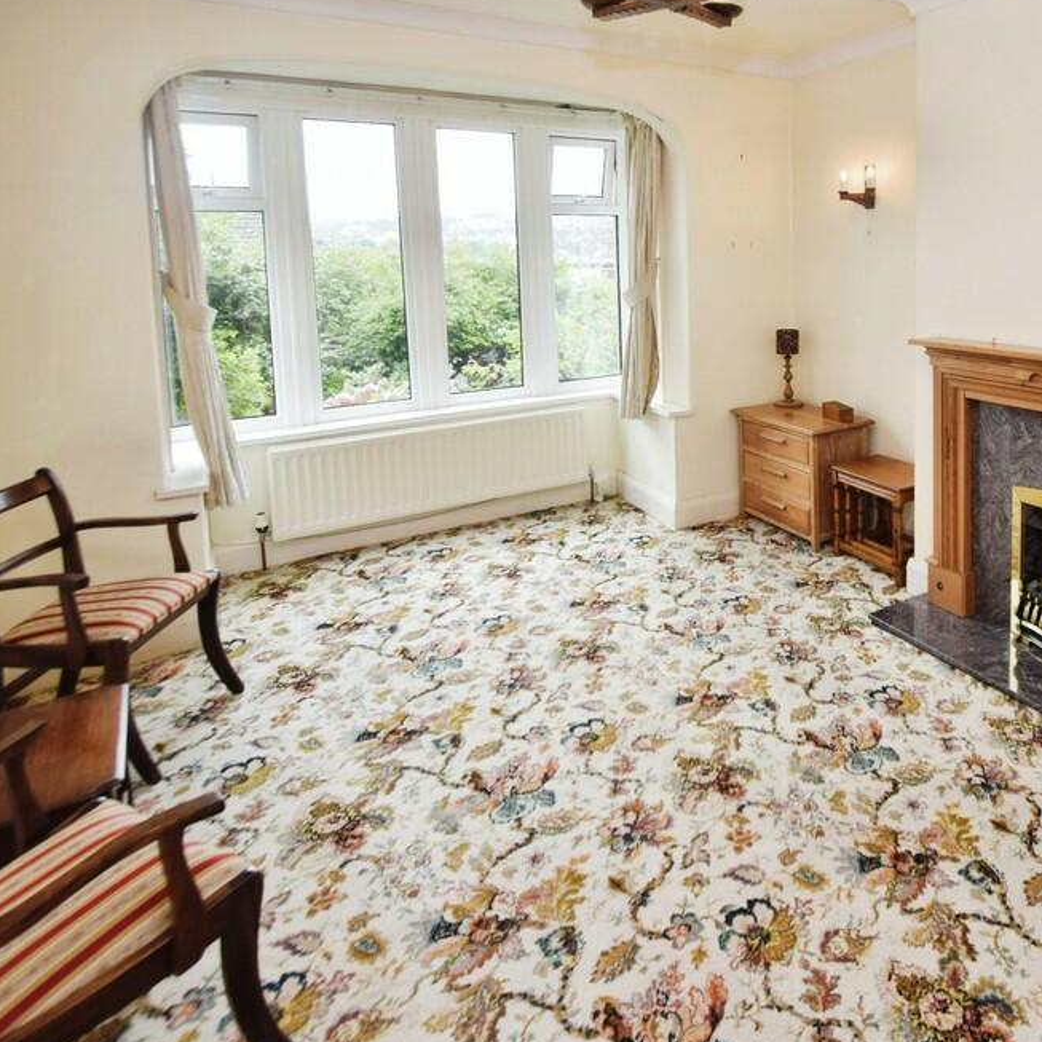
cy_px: 521
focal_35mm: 20
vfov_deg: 74.8
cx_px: 788
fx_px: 681
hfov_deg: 69.6
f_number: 5.6
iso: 280
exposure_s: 1/125
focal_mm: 10
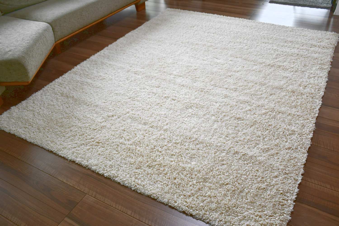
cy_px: 113
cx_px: 170
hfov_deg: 57.2
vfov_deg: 40.0
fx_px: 311
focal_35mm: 33
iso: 640
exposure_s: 1/250
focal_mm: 22
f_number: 3.5
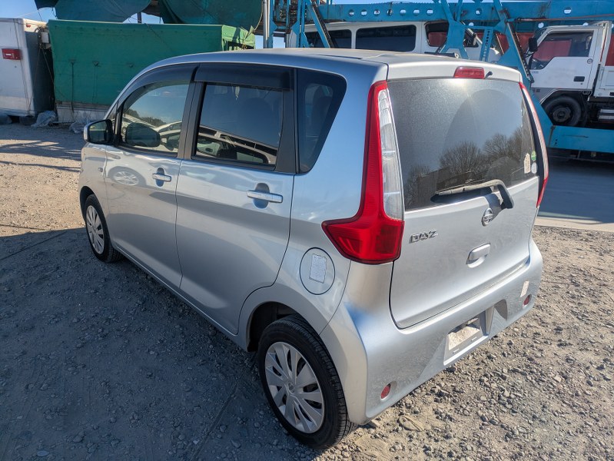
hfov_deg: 69.4
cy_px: 230
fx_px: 444
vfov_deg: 54.9
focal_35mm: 25
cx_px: 307
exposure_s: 1/2451
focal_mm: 5.43
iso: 43
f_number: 1.89
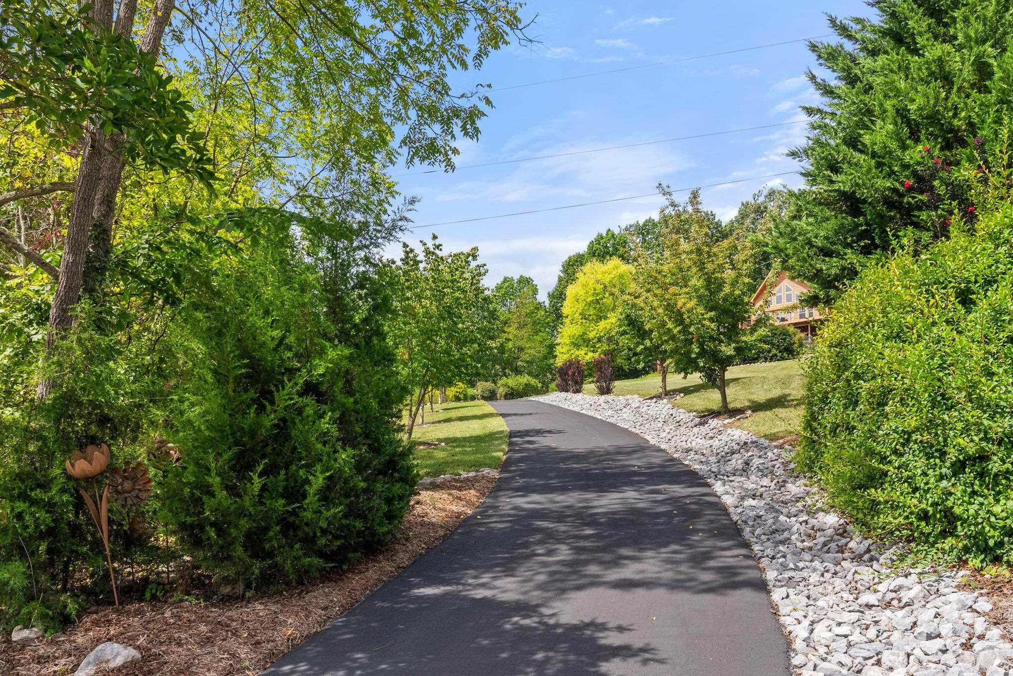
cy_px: 338
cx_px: 506
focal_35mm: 29
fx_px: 816
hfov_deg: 63.6
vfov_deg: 45.0
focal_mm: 29
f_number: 13
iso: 640
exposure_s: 1/400
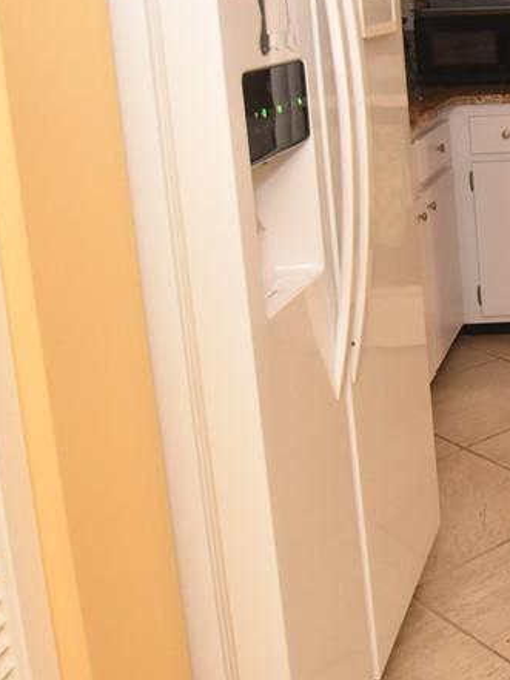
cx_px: 768
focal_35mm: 53
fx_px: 1044
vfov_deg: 34.8
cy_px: 129
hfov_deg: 22.5
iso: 1800
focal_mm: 15
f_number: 4
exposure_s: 1/60
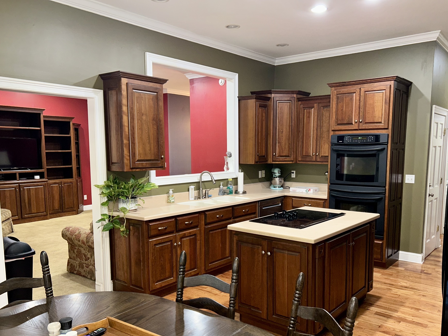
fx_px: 388
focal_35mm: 30
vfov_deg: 46.7
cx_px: 239
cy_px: 193
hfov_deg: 59.9
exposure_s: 1/15
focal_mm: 5.7
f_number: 1.5
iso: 40
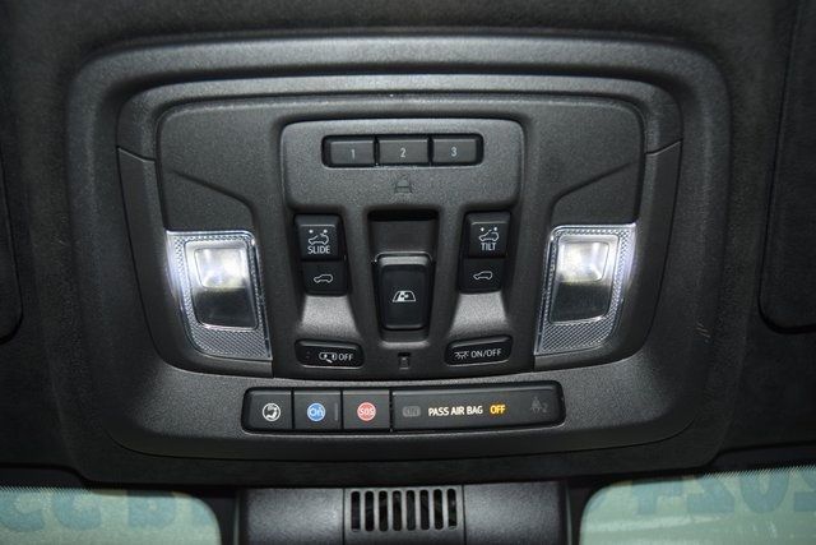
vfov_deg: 36.9
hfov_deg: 53.1
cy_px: 272
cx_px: 408
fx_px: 816
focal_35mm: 36
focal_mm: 24
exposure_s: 1/50
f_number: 3.8
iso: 560
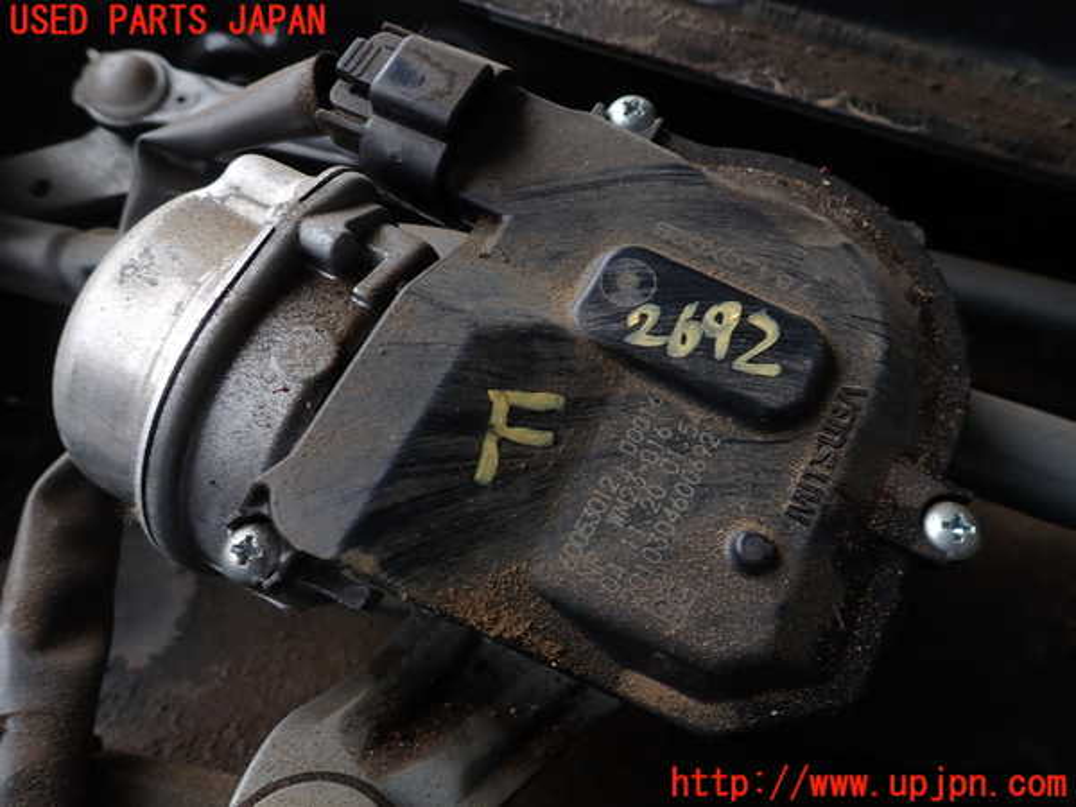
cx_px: 538
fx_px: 777
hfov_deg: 69.4
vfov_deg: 54.9
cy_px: 404
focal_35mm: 25
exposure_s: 1/80
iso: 100
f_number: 2.8
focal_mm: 4.5
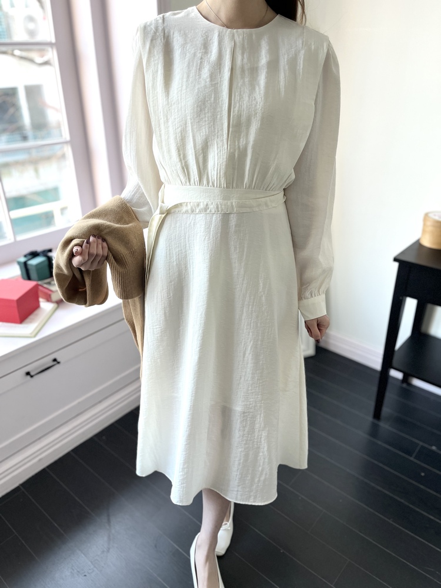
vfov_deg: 67.3
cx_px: 220
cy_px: 294
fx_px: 442
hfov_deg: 53.1
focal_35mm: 26
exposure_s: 1/121
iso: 100
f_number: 1.6
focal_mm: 5.1
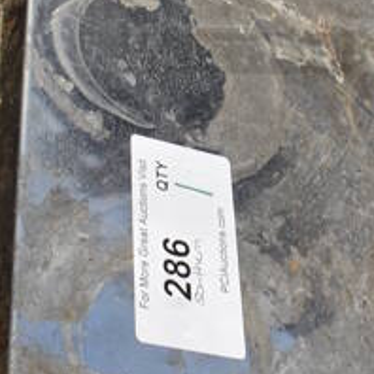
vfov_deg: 16.0
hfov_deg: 16.2
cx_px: 332
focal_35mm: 106
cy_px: -26
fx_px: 1296
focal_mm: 18
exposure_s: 1/400
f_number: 8
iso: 200
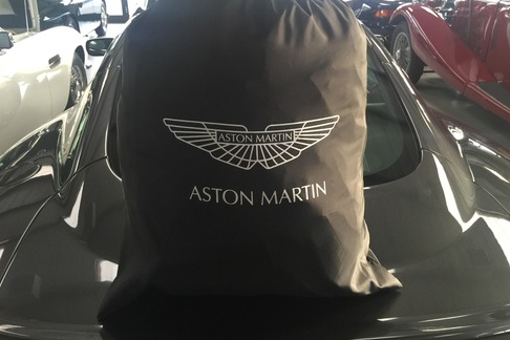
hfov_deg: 60.3
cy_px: 154
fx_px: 439
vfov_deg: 42.3
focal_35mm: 31
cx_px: 253
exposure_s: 1/15
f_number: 2.2
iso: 80
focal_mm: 4.15
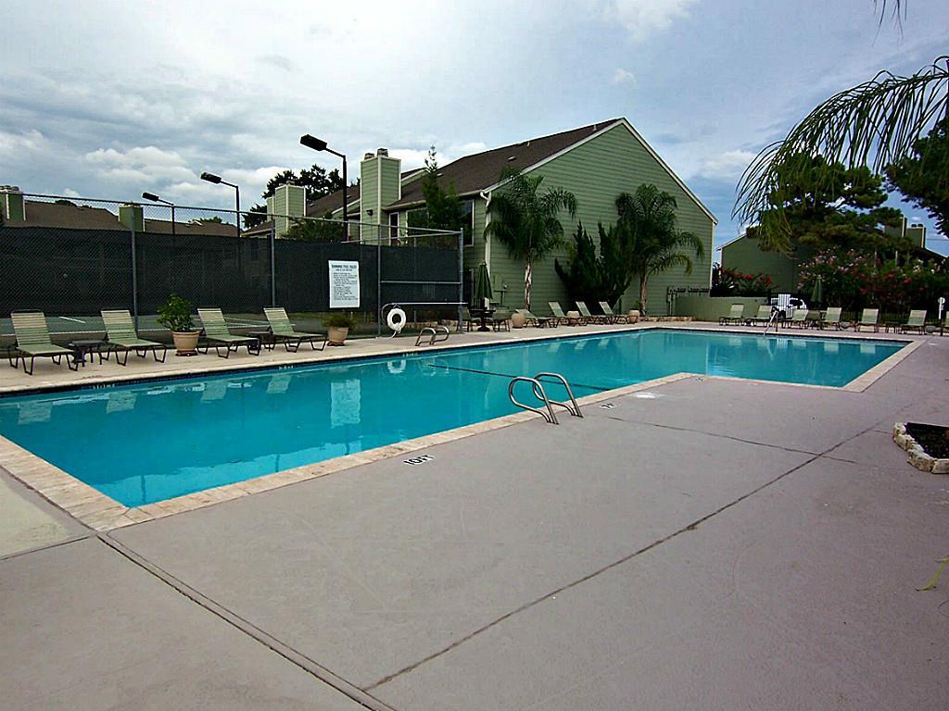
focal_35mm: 23
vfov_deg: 58.9
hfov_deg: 73.9
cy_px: 356
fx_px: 631
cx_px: 474
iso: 64
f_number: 5.6
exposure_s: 1/250
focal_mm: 3.8
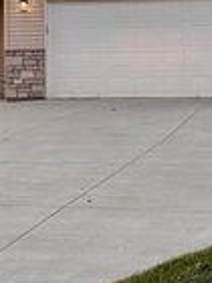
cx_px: 101
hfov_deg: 13.0
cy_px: 41
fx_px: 931
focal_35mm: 114
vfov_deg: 17.1
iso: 64
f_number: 1.78
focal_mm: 6.86
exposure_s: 1/228
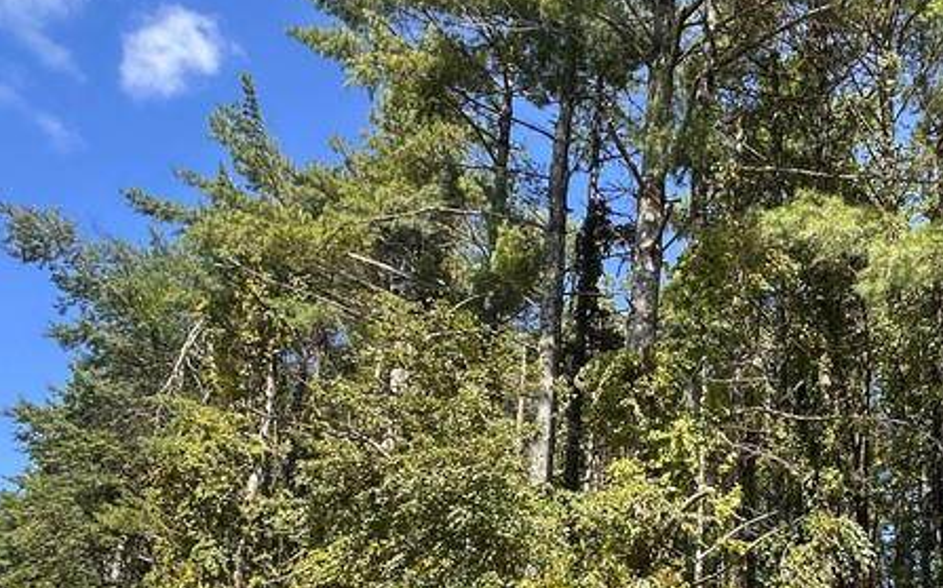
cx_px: 707
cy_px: 558
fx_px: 873
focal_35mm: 34
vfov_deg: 34.6
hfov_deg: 54.1
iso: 40
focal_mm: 2.22
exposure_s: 1/569
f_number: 2.2
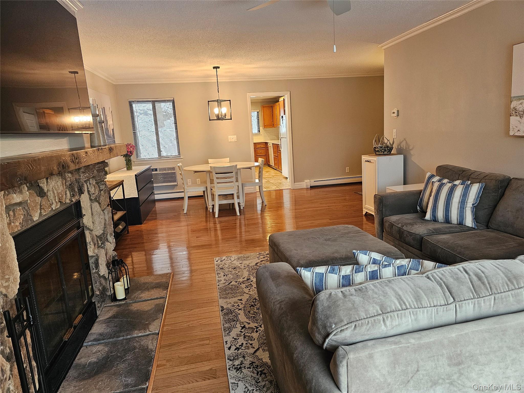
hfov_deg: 73.9
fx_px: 348
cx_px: 262
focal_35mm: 23
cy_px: 196
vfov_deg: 58.9
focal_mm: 6.3
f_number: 1.7
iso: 500
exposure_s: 1/120
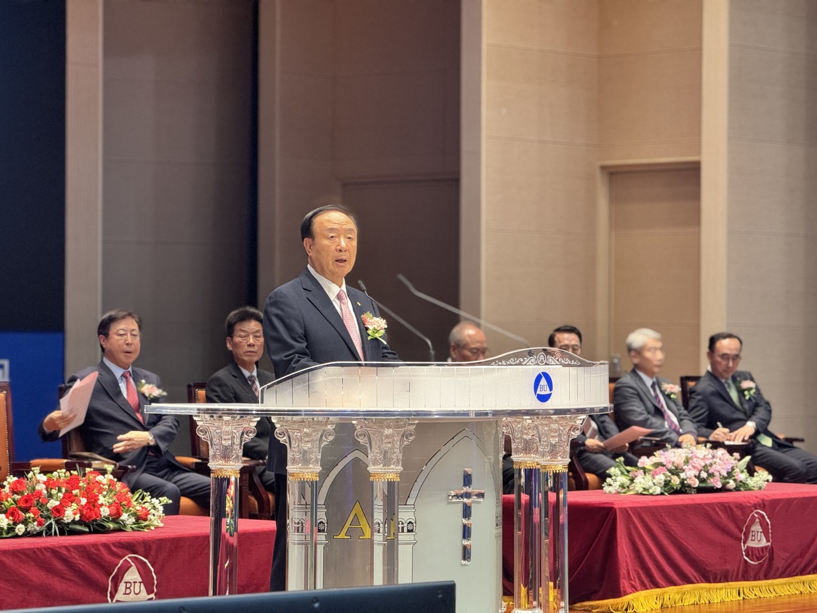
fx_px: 2832
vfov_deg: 12.3
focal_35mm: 120
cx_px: 408
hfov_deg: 16.4
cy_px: 306
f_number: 2.8
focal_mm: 15.66
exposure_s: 1/60
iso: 640
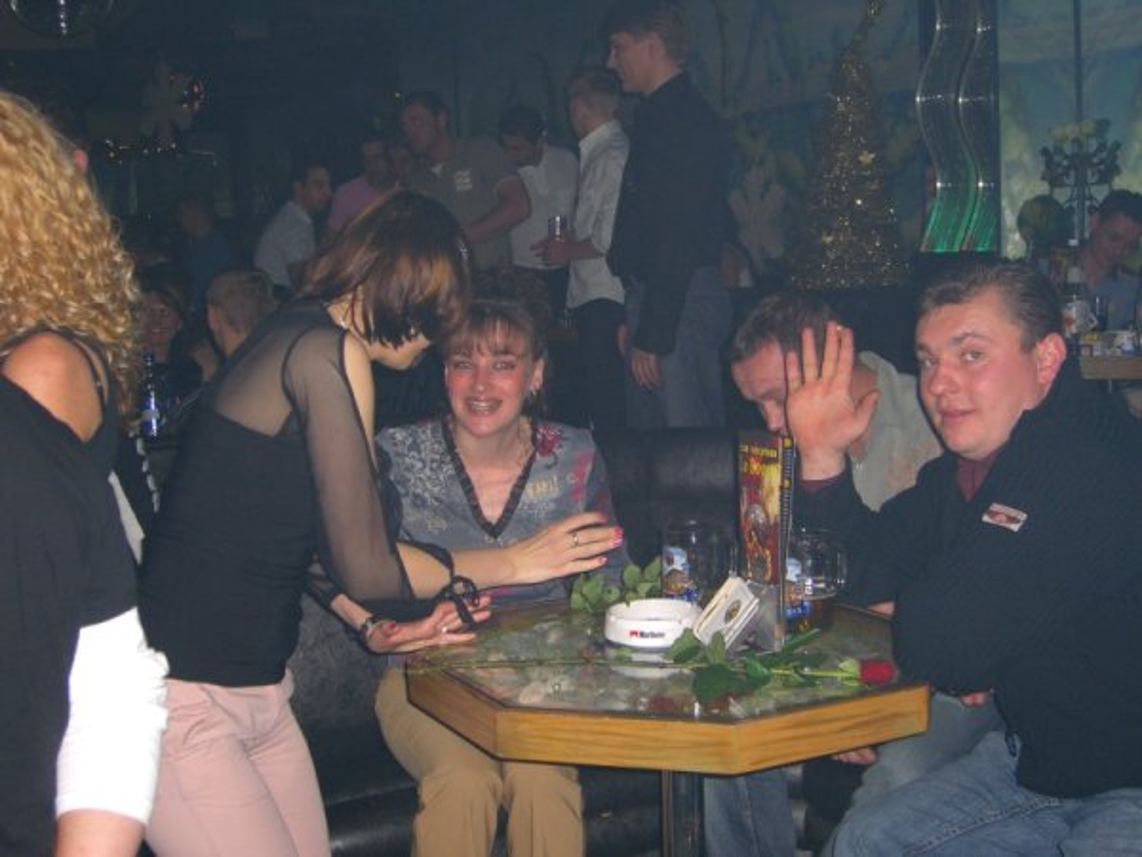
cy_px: 428
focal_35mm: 46
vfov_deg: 31.5
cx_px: 571
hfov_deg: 41.2
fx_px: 1518
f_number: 3.1
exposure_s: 1/60
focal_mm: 9.5
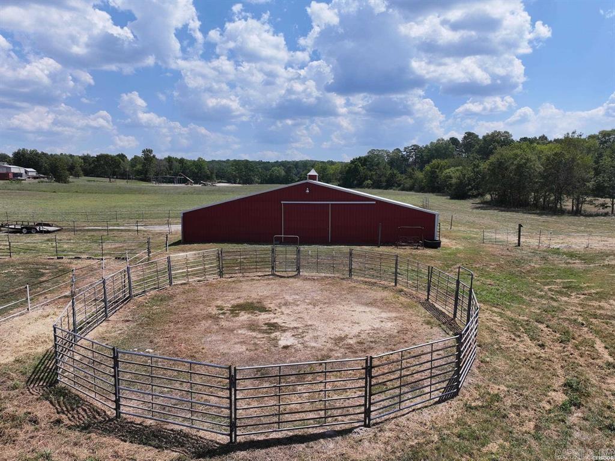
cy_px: 230
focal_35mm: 24
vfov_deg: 56.8
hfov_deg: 71.6
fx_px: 426
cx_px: 308
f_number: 2.8
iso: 130
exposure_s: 1/3200
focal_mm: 12.29
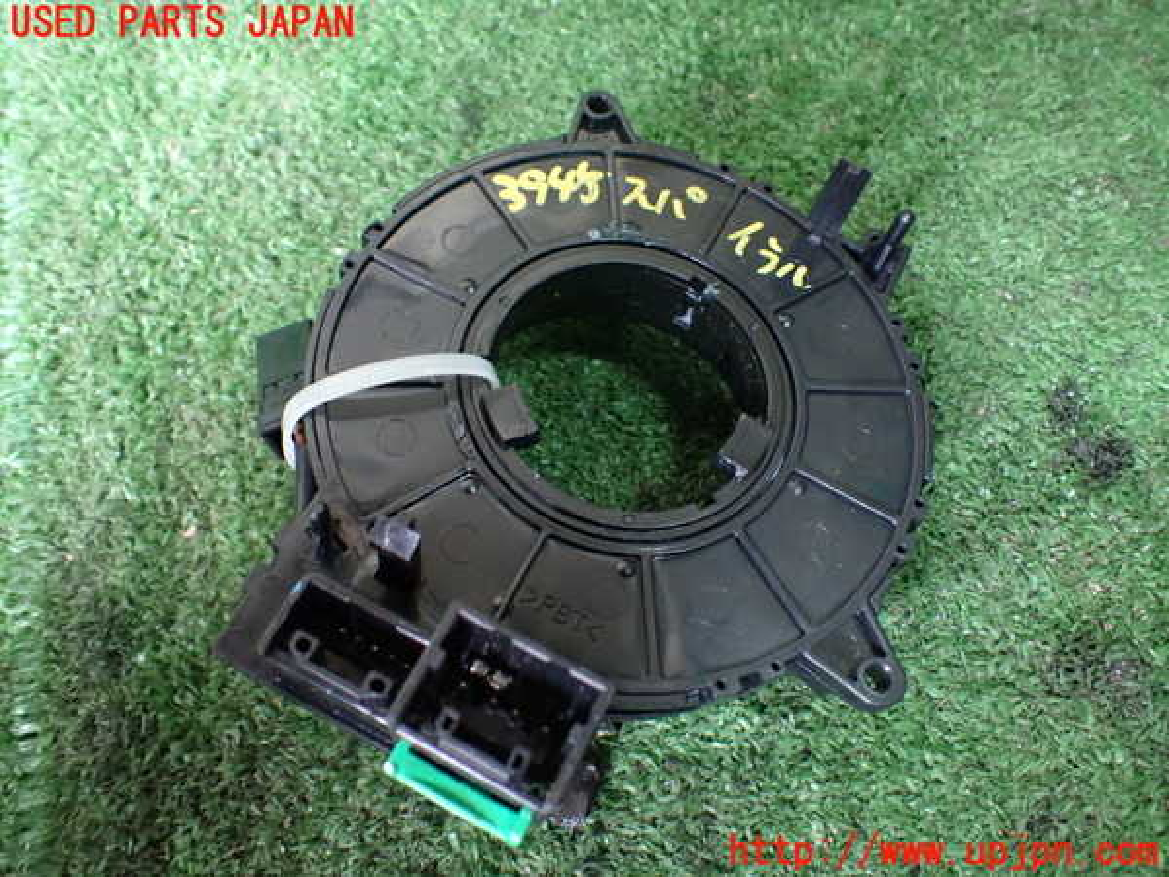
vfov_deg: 46.8
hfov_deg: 60.0
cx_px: 584
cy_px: 438
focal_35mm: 30
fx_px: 1013
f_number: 2.3
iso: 800
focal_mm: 5.4
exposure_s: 1/50
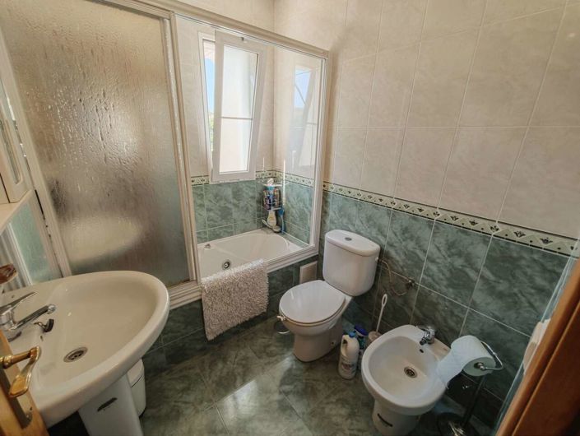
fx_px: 235
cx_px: 290
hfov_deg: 102.0
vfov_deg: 85.8
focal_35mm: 14
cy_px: 218
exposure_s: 1/100
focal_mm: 2.16
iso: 100
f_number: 2.2
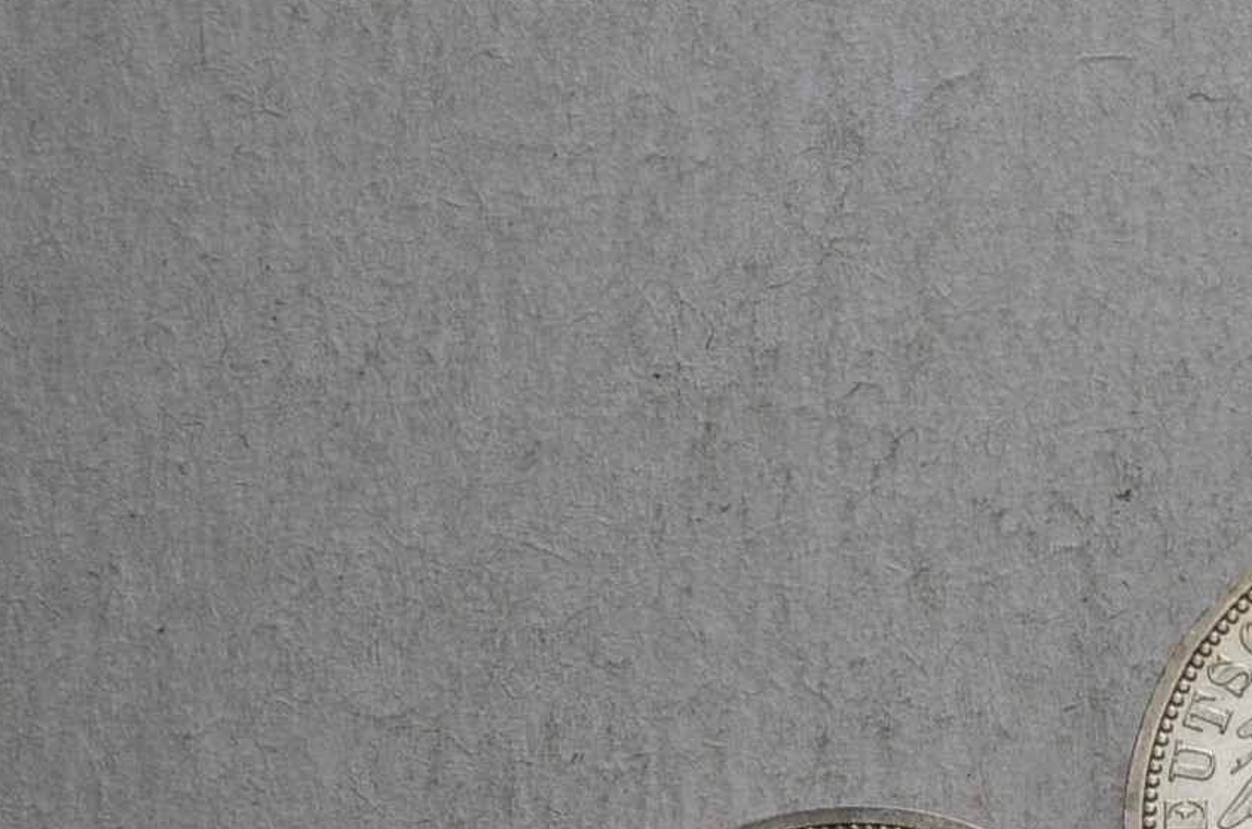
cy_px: 976
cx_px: 1726
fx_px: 3956
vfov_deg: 11.7
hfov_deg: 16.7
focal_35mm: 114
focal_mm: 26
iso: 400
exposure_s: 1/200
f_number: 14
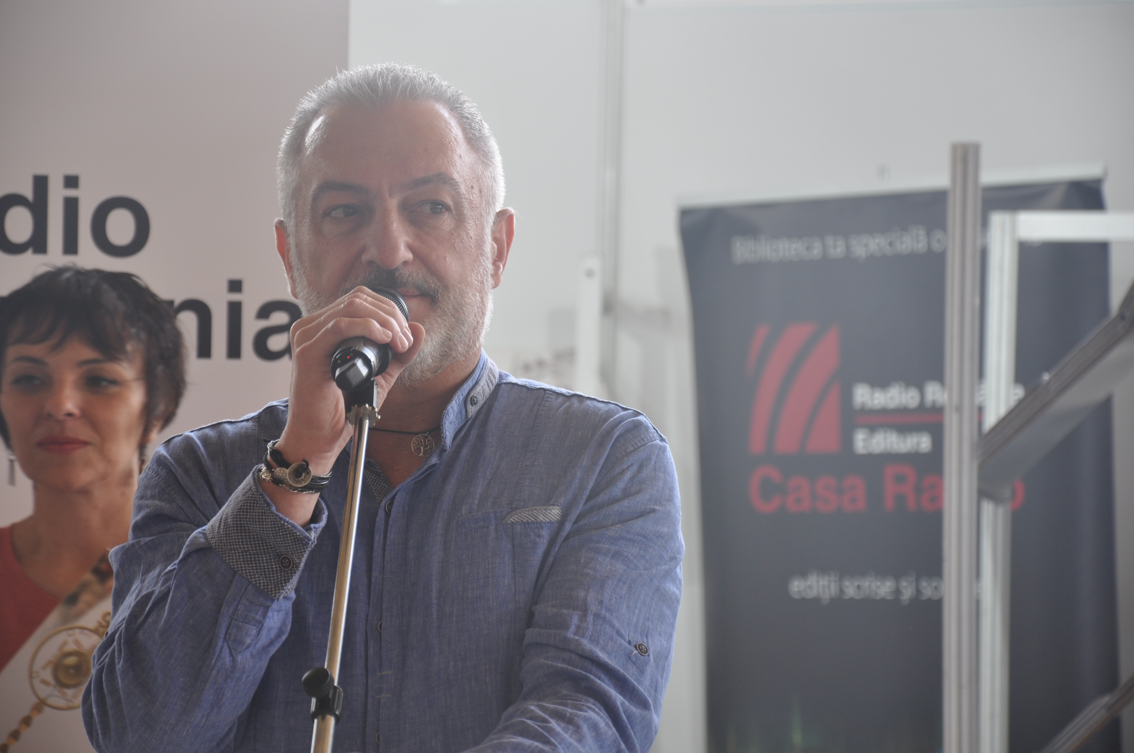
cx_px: 567
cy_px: 376
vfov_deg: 8.7
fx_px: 4955
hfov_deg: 13.1
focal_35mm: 158
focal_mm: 105
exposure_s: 1/20
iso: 200
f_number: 5.6
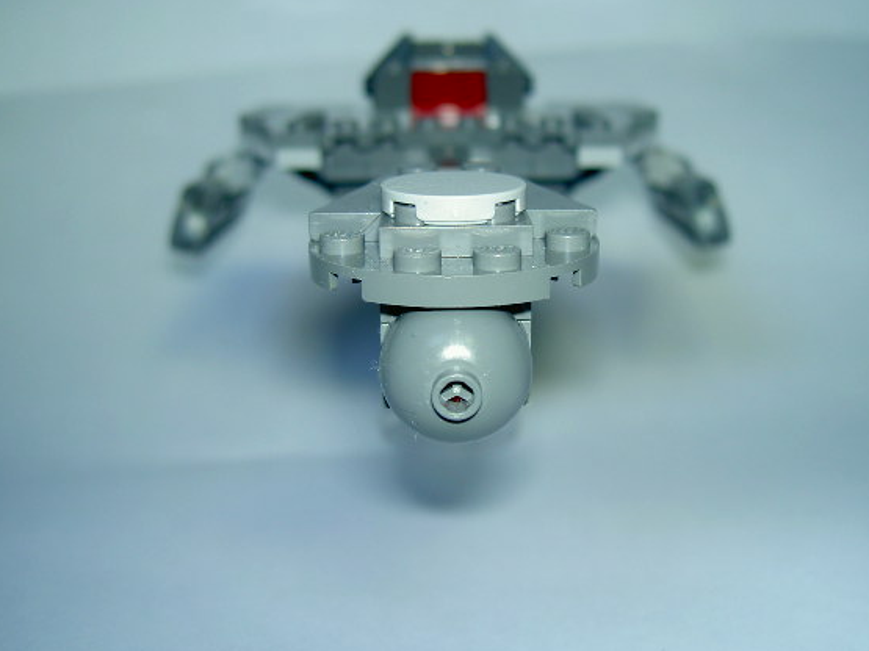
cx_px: 467
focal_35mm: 45
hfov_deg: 42.1
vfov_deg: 32.2
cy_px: 308
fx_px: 1129
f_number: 2.8
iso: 100
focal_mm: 8
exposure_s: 1/59.5
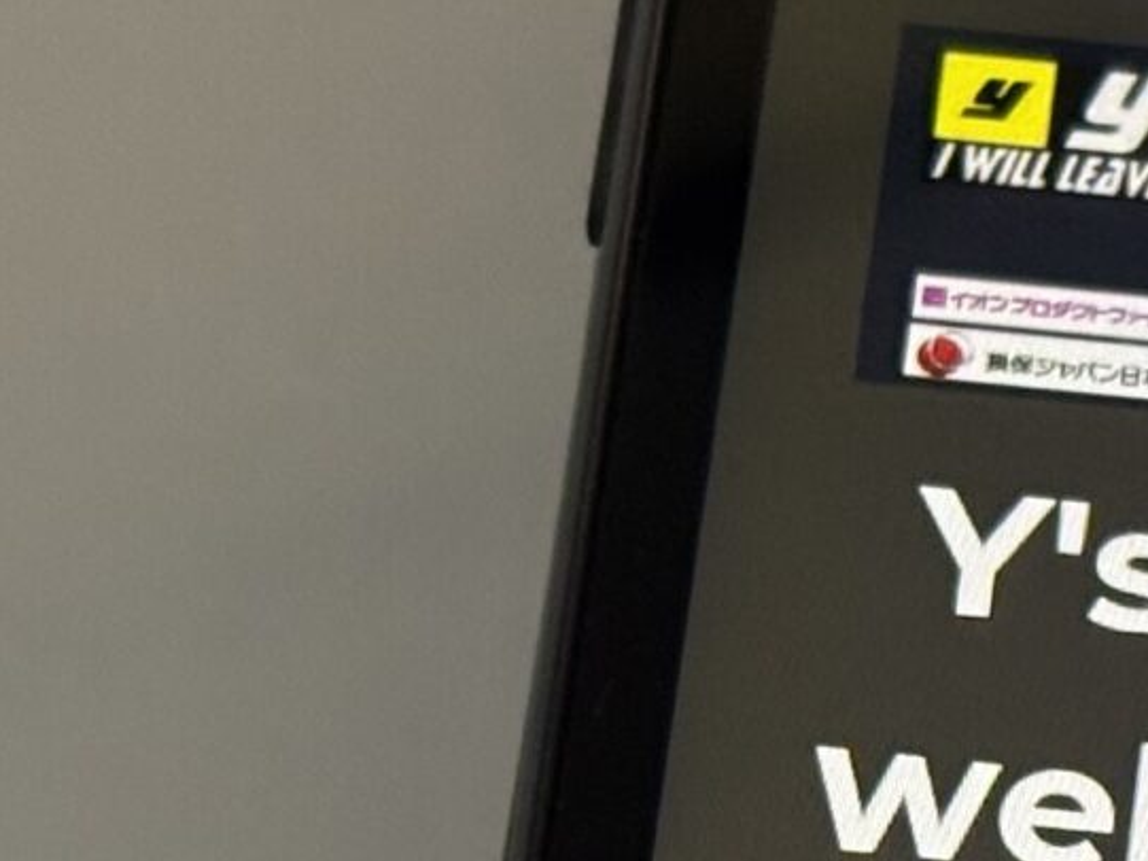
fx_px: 8160
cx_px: 1454
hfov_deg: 8.0
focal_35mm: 246
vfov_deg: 6.0
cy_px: 1183
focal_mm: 5.96
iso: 160
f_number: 1.6
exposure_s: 1/40
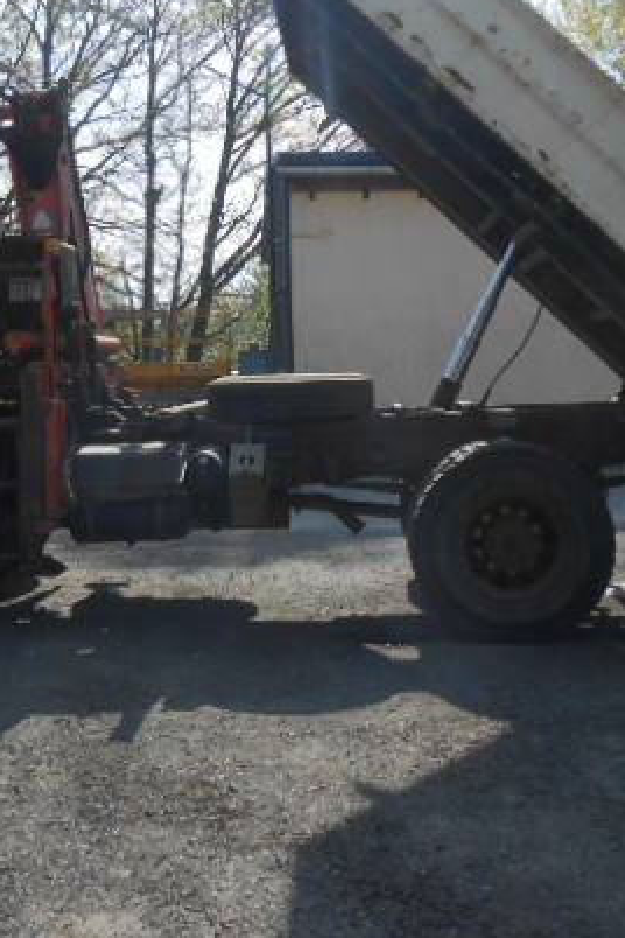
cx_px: 217
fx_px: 1120
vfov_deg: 45.2
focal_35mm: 43
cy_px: 385
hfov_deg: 31.0
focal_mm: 4.6
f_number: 3.5
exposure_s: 1/800
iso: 80
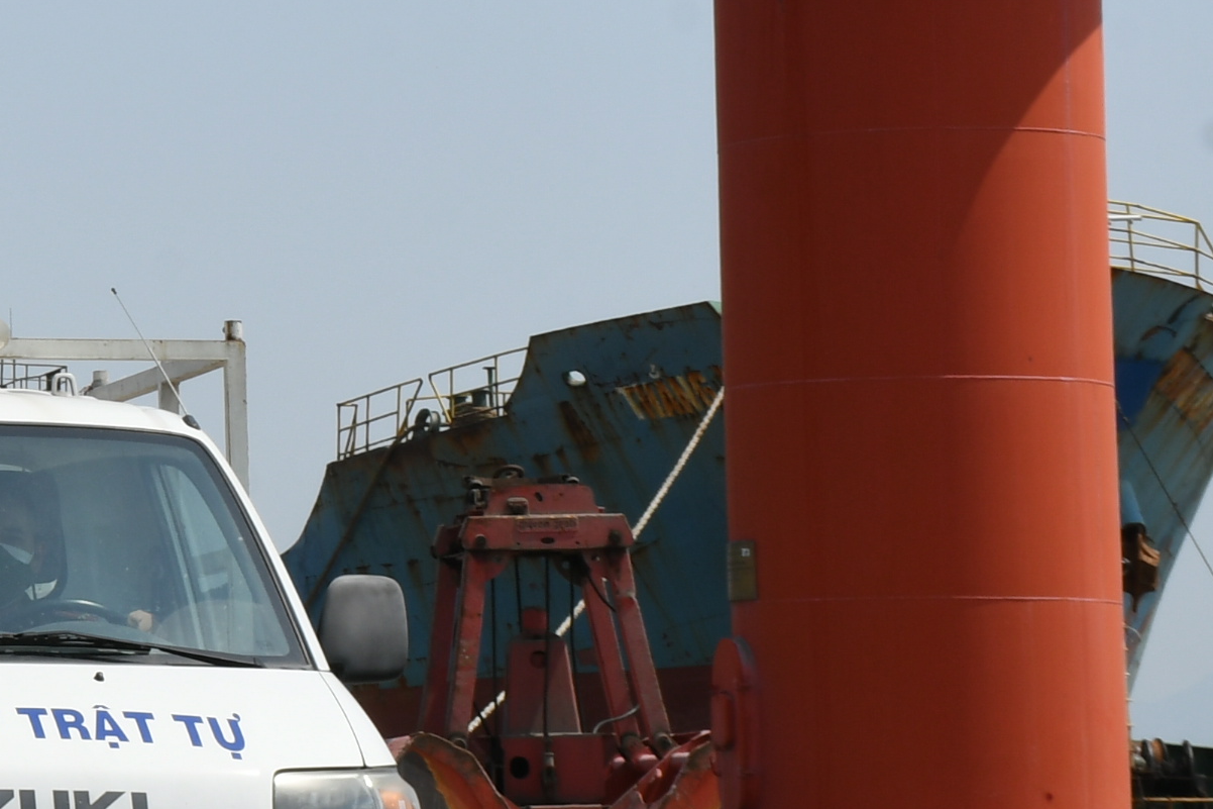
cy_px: 352
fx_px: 6670
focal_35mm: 198
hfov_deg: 10.0
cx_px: -727
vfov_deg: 6.9
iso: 160
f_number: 16
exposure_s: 1/200
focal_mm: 38
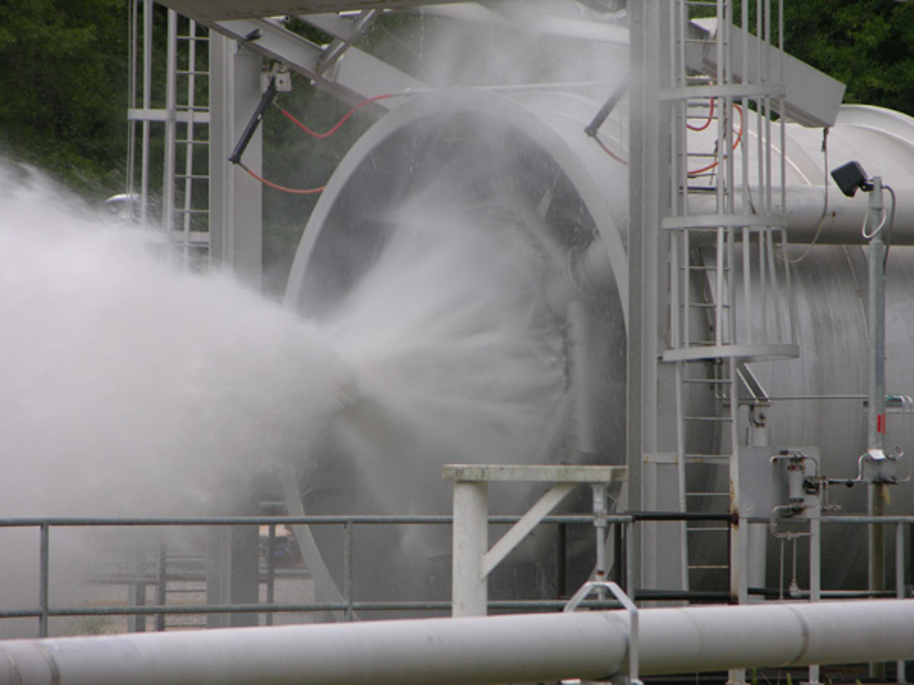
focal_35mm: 280
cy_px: 342
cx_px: 457
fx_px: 7393
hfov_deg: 7.1
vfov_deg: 5.3
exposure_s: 1/142
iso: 50
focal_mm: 71.2
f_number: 4.7
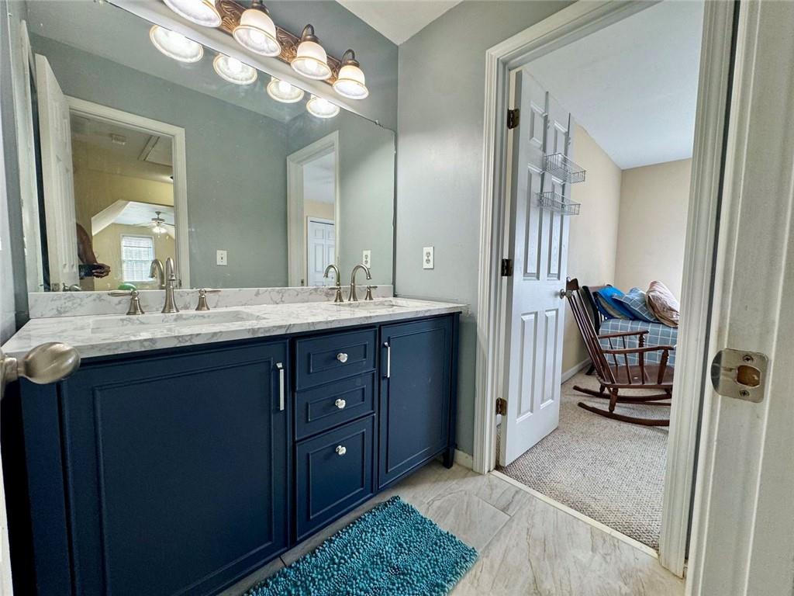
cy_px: 298
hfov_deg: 102.1
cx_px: 397
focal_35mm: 14
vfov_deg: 85.7
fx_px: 321
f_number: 2.2
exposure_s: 1/120
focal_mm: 2.22
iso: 125
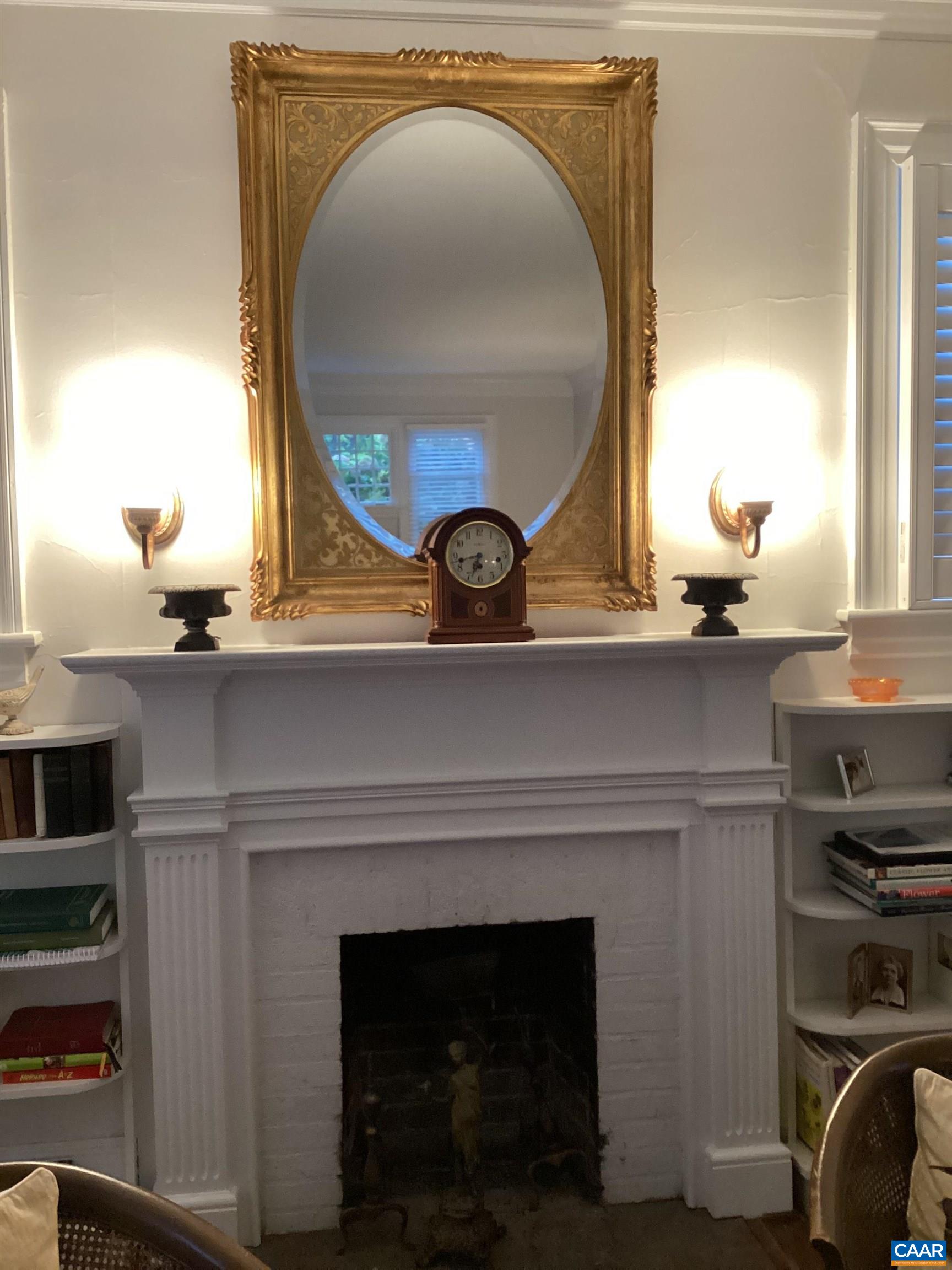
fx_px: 1137
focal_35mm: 31
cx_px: 476
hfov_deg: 45.4
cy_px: 635
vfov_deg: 58.4
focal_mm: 3.3
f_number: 2.4
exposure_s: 1/40
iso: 320
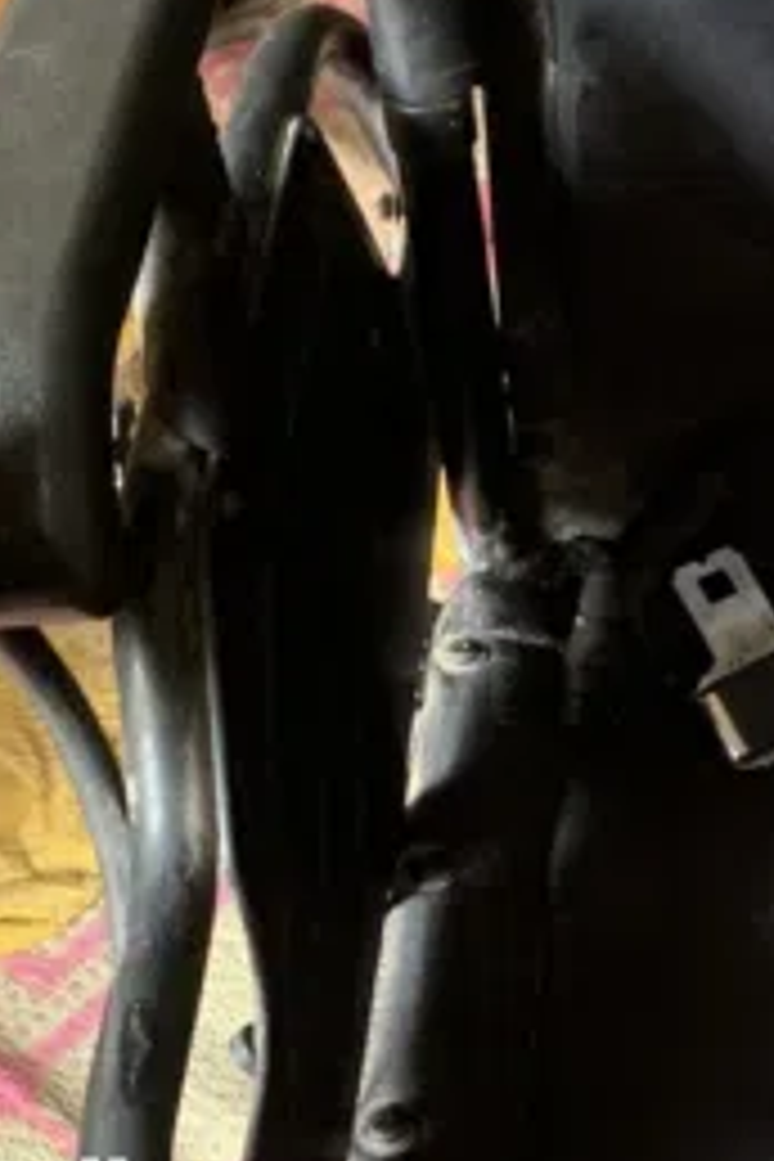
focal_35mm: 67
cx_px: 806
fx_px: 2161
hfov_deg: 19.6
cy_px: 508
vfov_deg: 30.0
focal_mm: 4.25
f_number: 1.8
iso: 400
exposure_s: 1/50
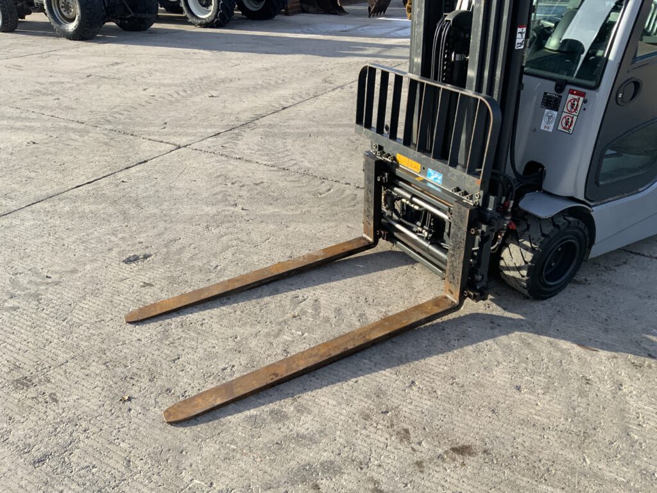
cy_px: 246
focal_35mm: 29
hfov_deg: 61.7
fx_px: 550
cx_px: 328
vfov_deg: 48.2
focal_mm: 3
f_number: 1.8
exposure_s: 1/691
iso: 16
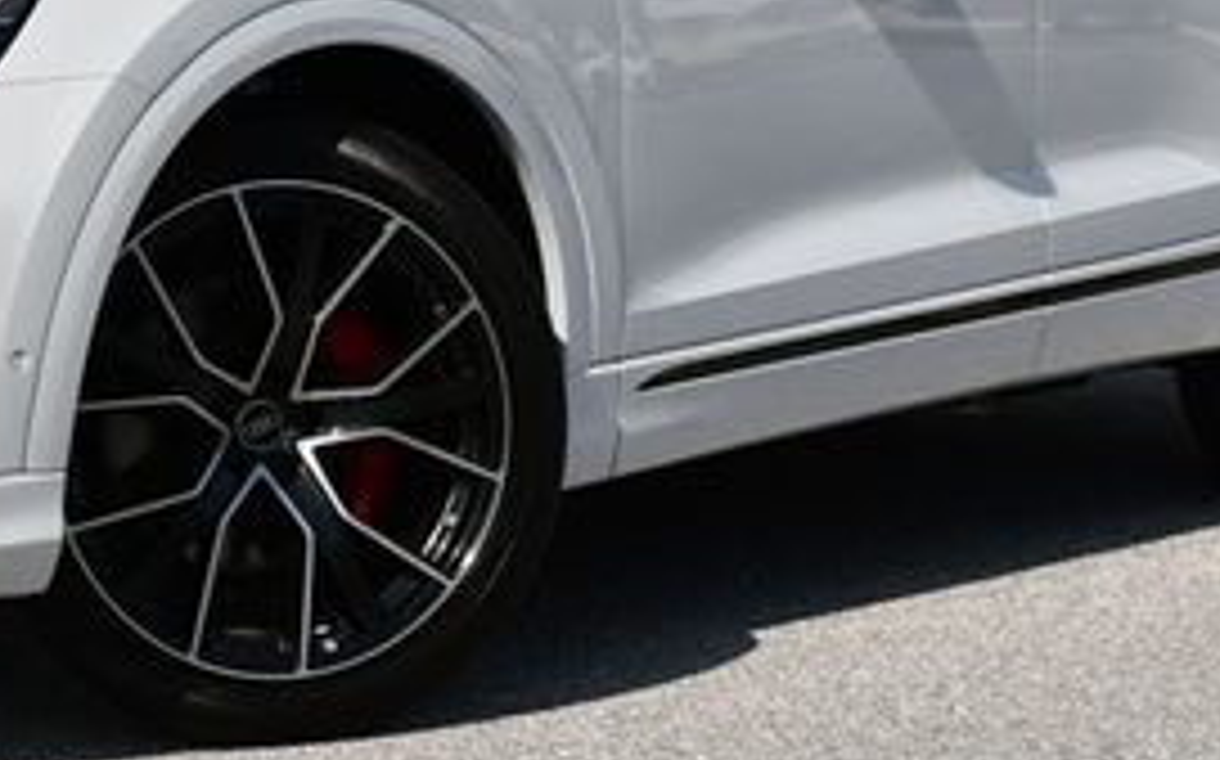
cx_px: 230
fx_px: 3522
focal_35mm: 106
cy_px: -94
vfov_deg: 12.1
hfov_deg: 19.4
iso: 100
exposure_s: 1/400
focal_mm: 22
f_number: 10
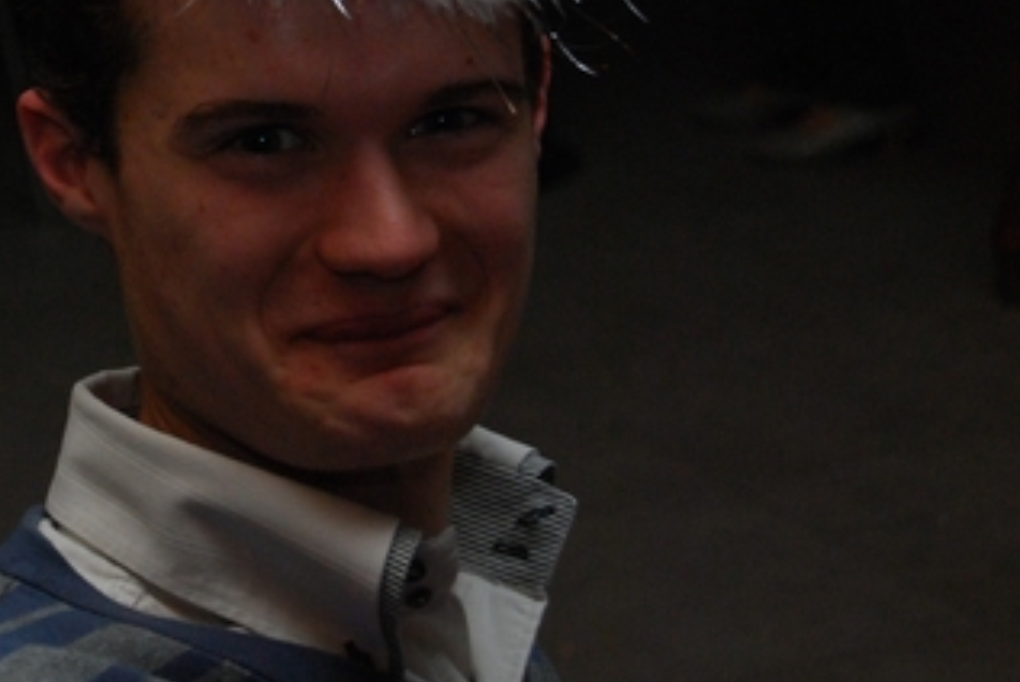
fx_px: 4422
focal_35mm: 156
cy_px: 85
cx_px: 119
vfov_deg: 8.8
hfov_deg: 13.1
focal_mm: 55
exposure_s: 1/60
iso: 1000
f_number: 5.6
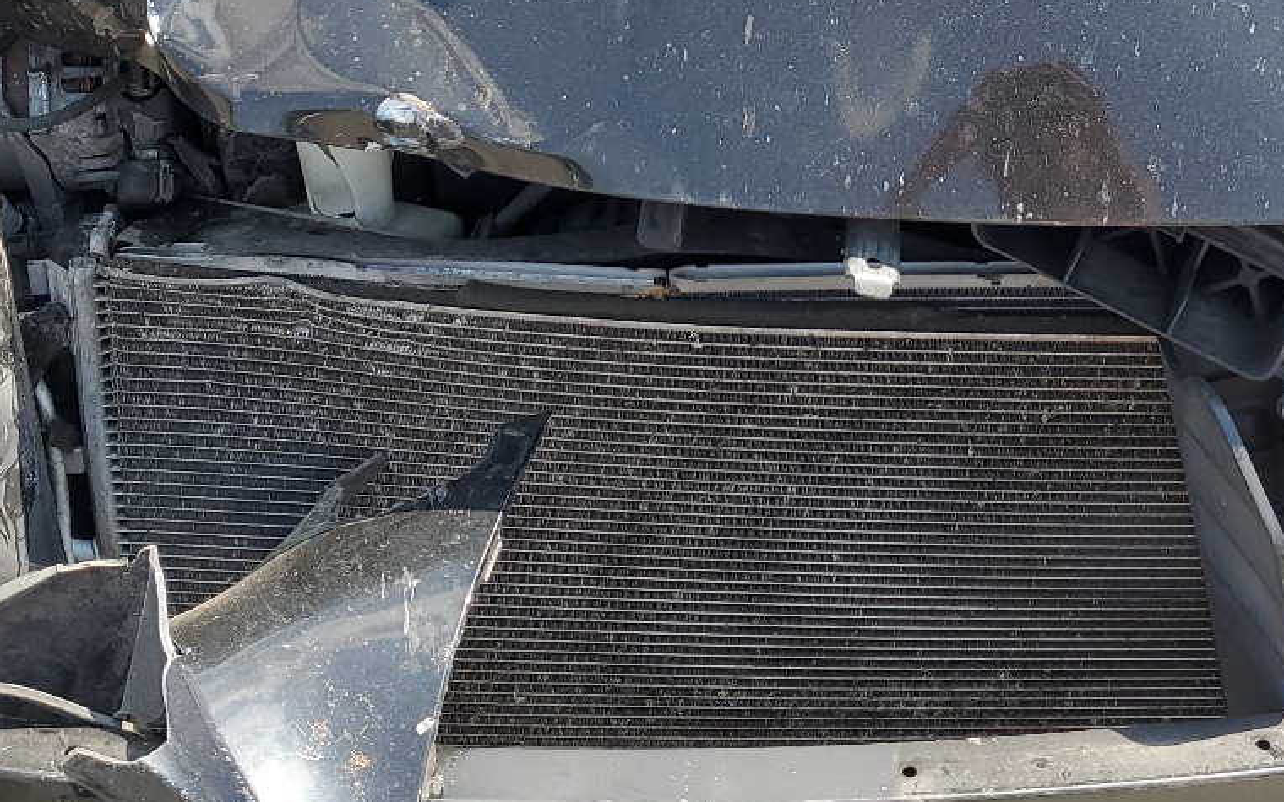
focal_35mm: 58
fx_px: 2030
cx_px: 634
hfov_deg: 35.1
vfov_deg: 21.4
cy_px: -37
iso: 50
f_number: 1.5
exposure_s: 1/909
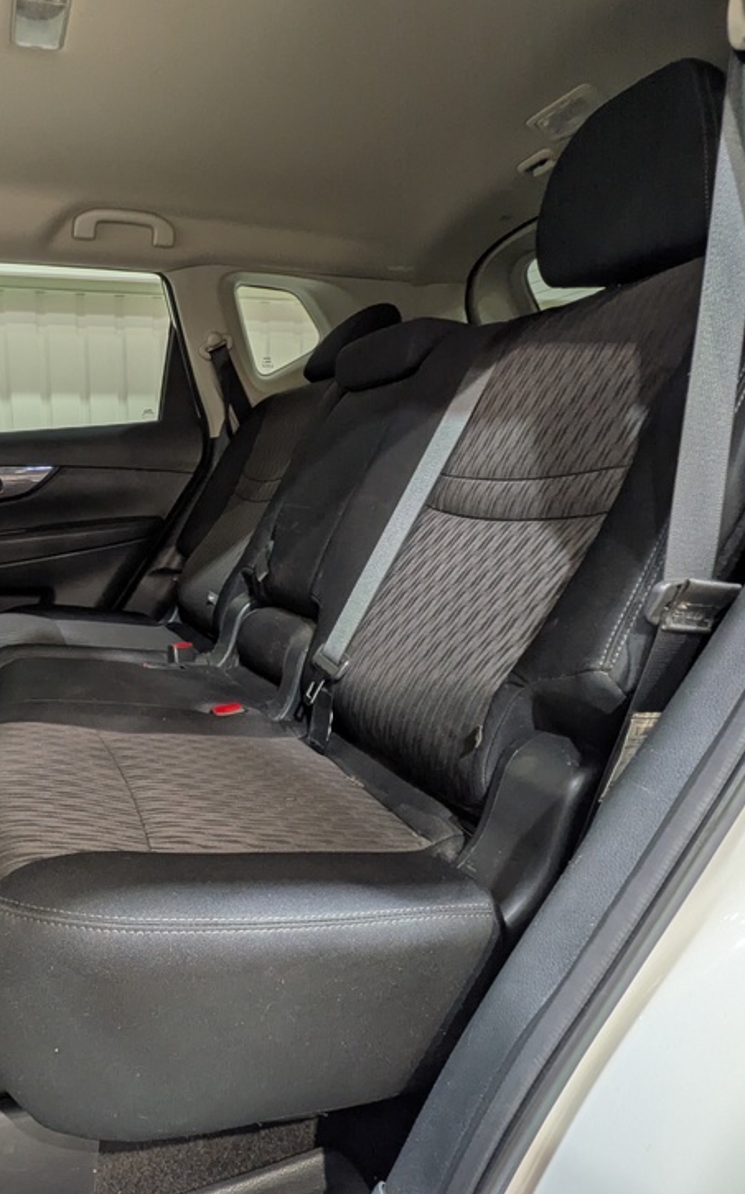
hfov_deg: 53.6
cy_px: 604
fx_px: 683
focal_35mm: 21
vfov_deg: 82.3
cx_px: 153
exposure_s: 1/25
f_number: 2.2
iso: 59
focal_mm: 1.83
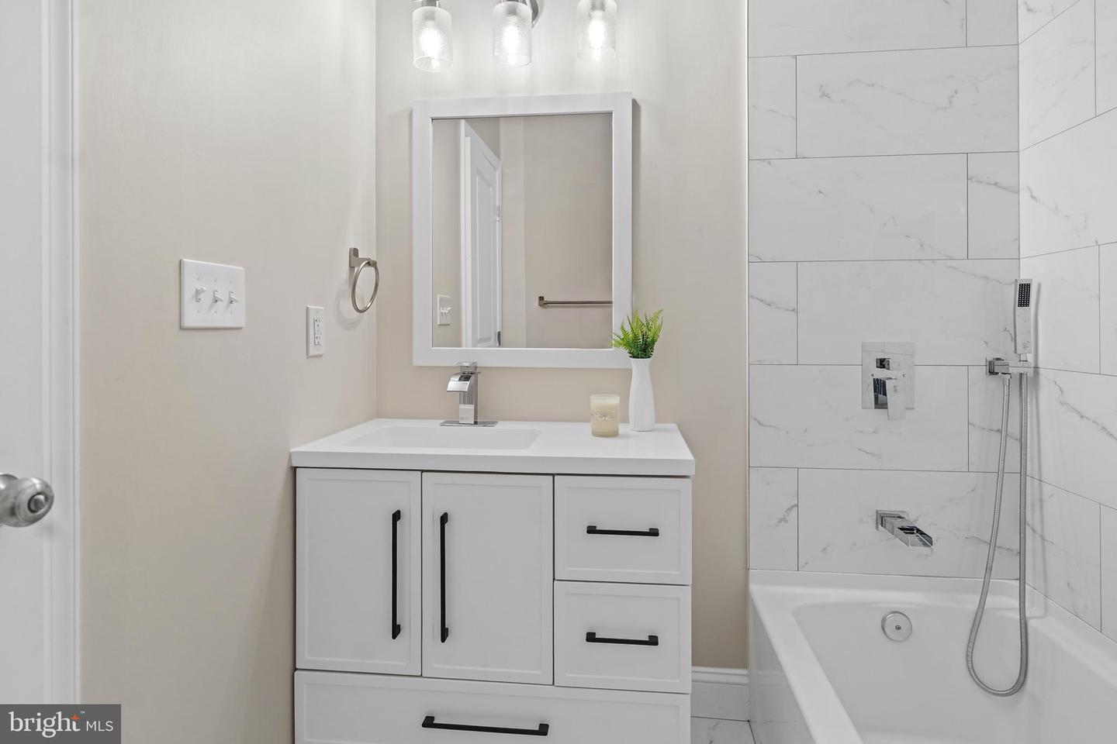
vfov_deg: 64.6
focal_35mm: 19
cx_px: 558
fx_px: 589
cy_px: 372
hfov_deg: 86.9
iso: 1000
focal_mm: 19
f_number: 3.5
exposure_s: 1/40
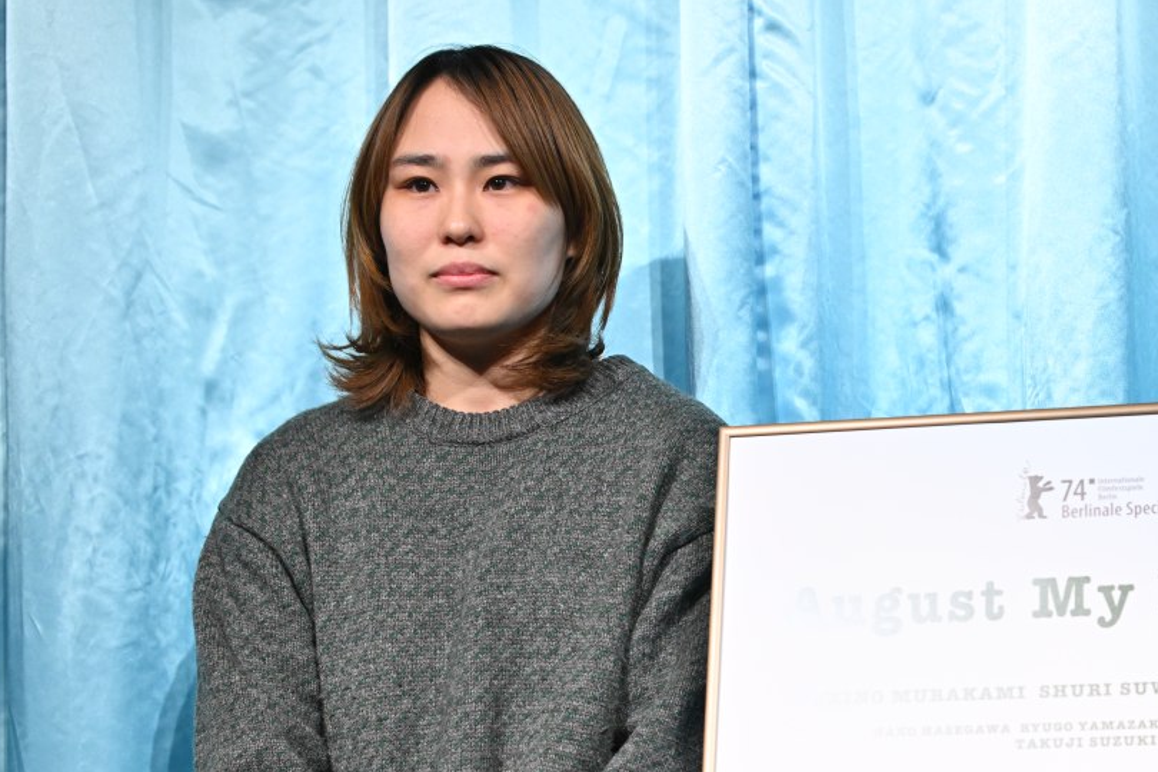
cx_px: 886
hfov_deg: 25.3
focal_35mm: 79
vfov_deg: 17.2
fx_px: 2541
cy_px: 561
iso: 2000
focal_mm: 50
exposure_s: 1/200
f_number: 3.5
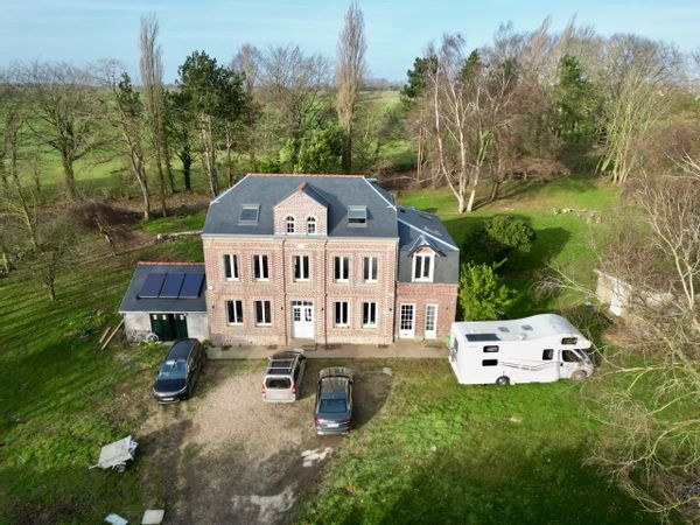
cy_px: 262
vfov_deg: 56.8
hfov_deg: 71.6
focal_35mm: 24
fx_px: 485
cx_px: 350
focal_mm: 6.72
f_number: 1.7
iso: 130
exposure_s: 1/1250
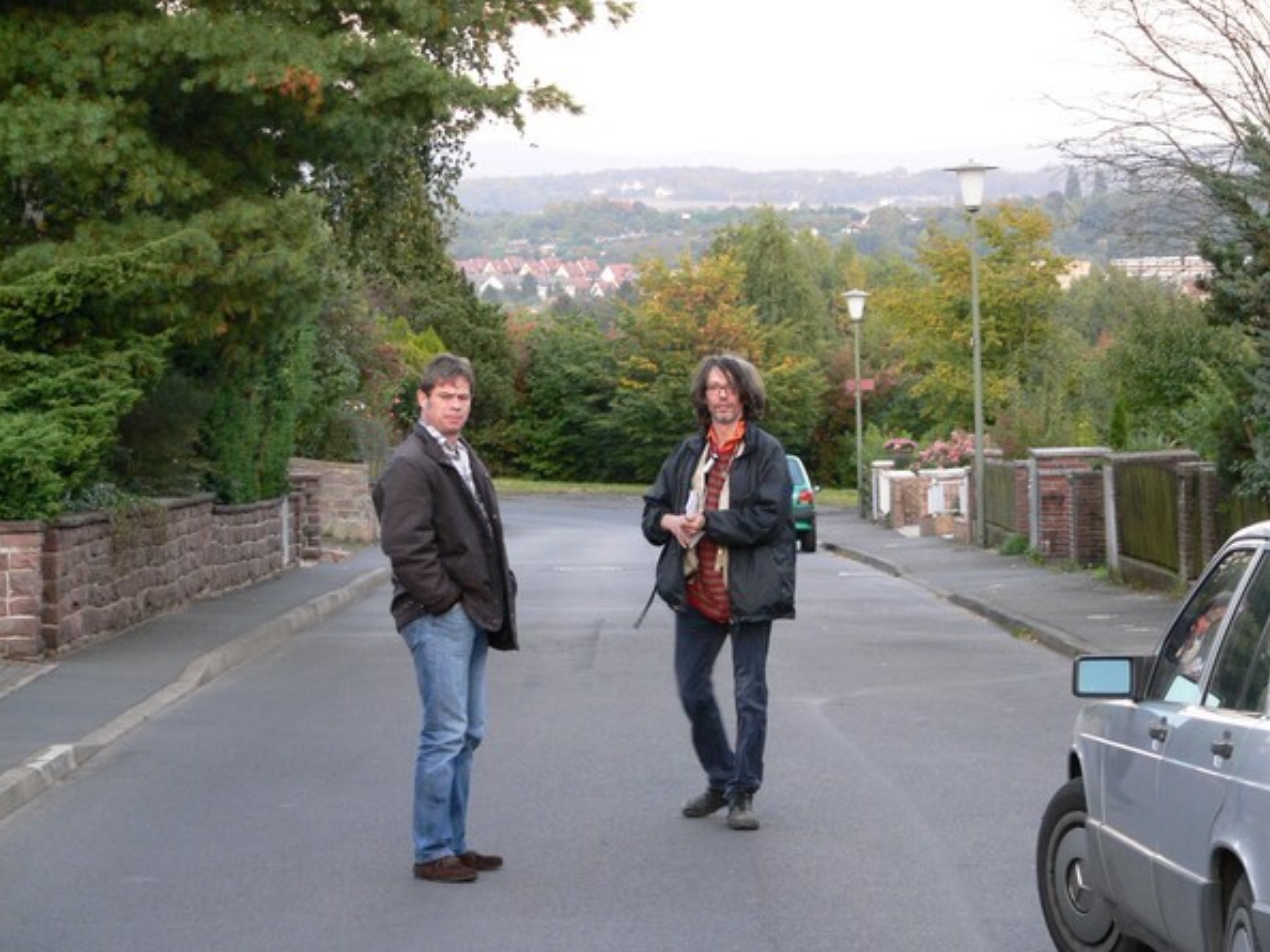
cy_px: 511
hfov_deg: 15.9
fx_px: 4548
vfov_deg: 11.9
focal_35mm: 124
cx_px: 680
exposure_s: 1/30
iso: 200
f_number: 3.6
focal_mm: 24.3
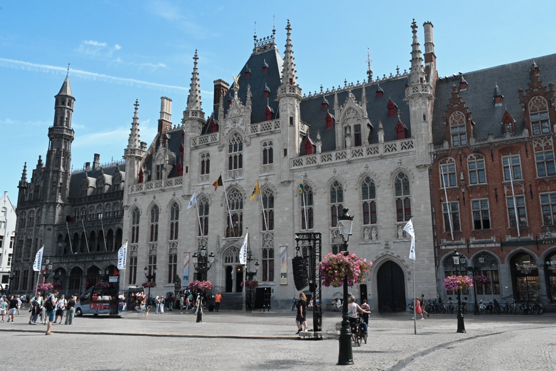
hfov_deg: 62.8
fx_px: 456
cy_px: 186
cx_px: 278
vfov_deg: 44.3
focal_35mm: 30
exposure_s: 1/833
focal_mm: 29.5
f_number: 14
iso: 1600
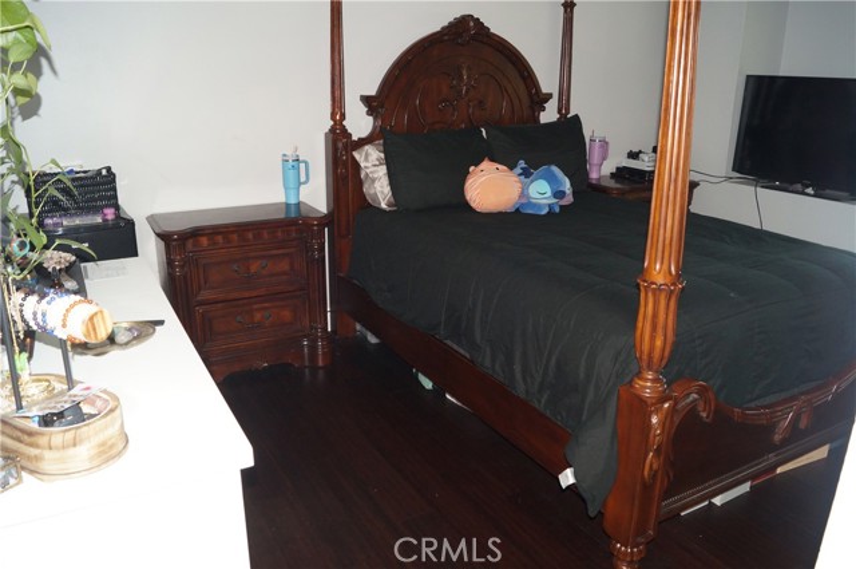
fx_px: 641
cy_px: 284
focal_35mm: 27
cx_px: 428
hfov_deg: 67.4
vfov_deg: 47.8
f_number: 7.1
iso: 800
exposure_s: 1/60
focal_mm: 18
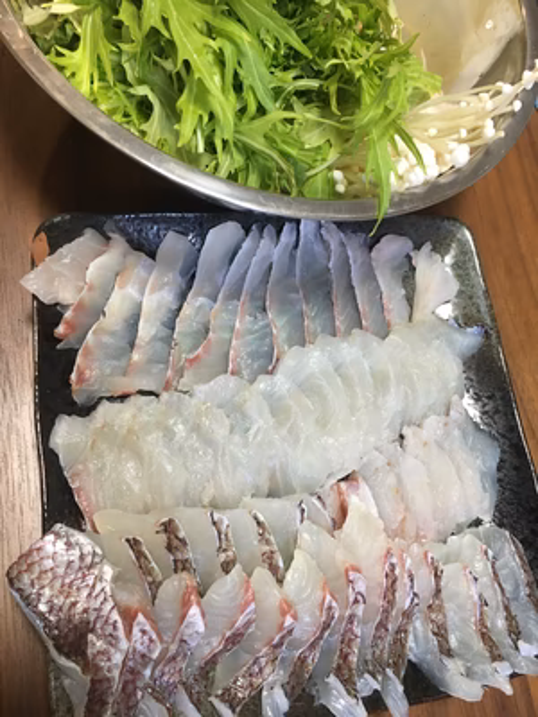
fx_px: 601
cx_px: 269
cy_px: 358
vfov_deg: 61.7
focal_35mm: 29
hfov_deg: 48.2
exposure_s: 1/30
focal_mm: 4.15
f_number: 2.2
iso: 64
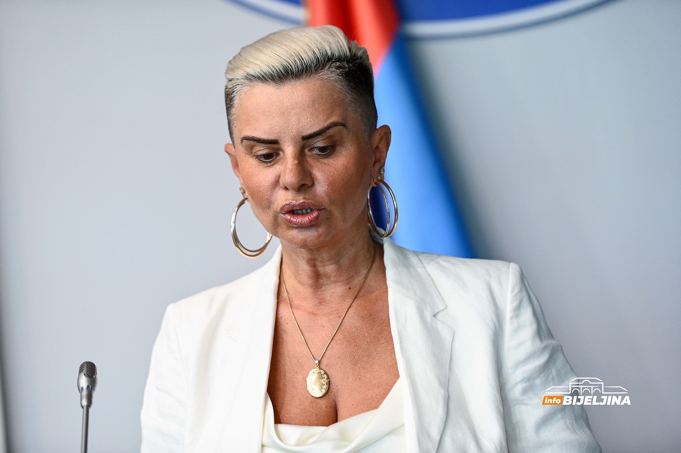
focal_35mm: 145
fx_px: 2741
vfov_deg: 9.4
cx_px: 340
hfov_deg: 14.2
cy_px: 226
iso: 1600
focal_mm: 145
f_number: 2.8
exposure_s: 1/125
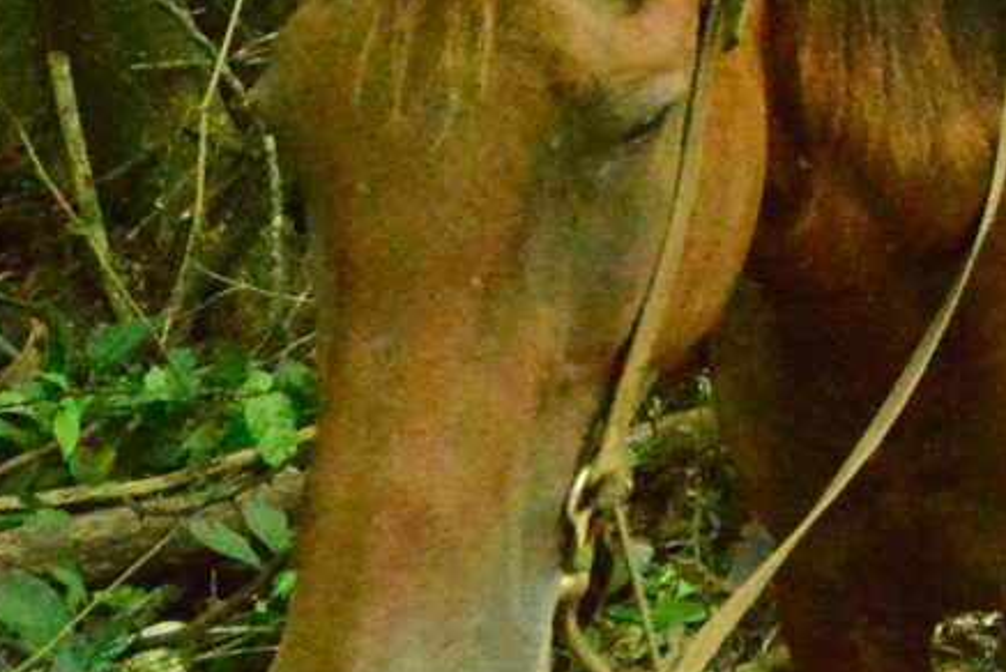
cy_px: -468
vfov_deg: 14.9
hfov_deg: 20.1
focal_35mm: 82
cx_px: 1641
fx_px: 2293
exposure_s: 1/1600
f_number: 4
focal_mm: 14
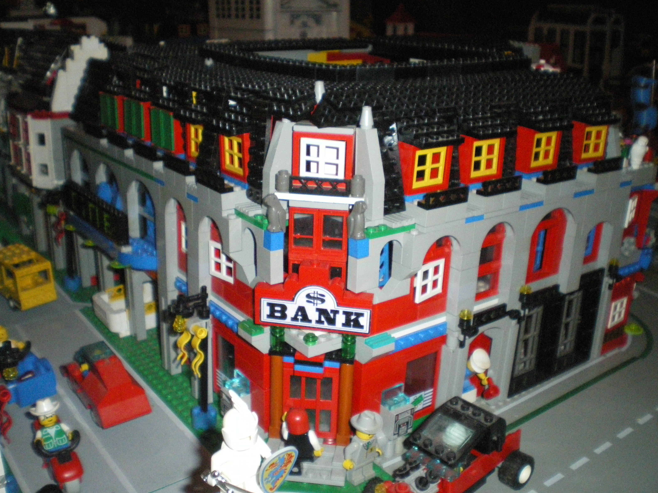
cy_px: 241
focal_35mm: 37
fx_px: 703
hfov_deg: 50.1
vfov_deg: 38.7
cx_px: 335
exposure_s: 1/50
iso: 800
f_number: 3.1
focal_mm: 6.3
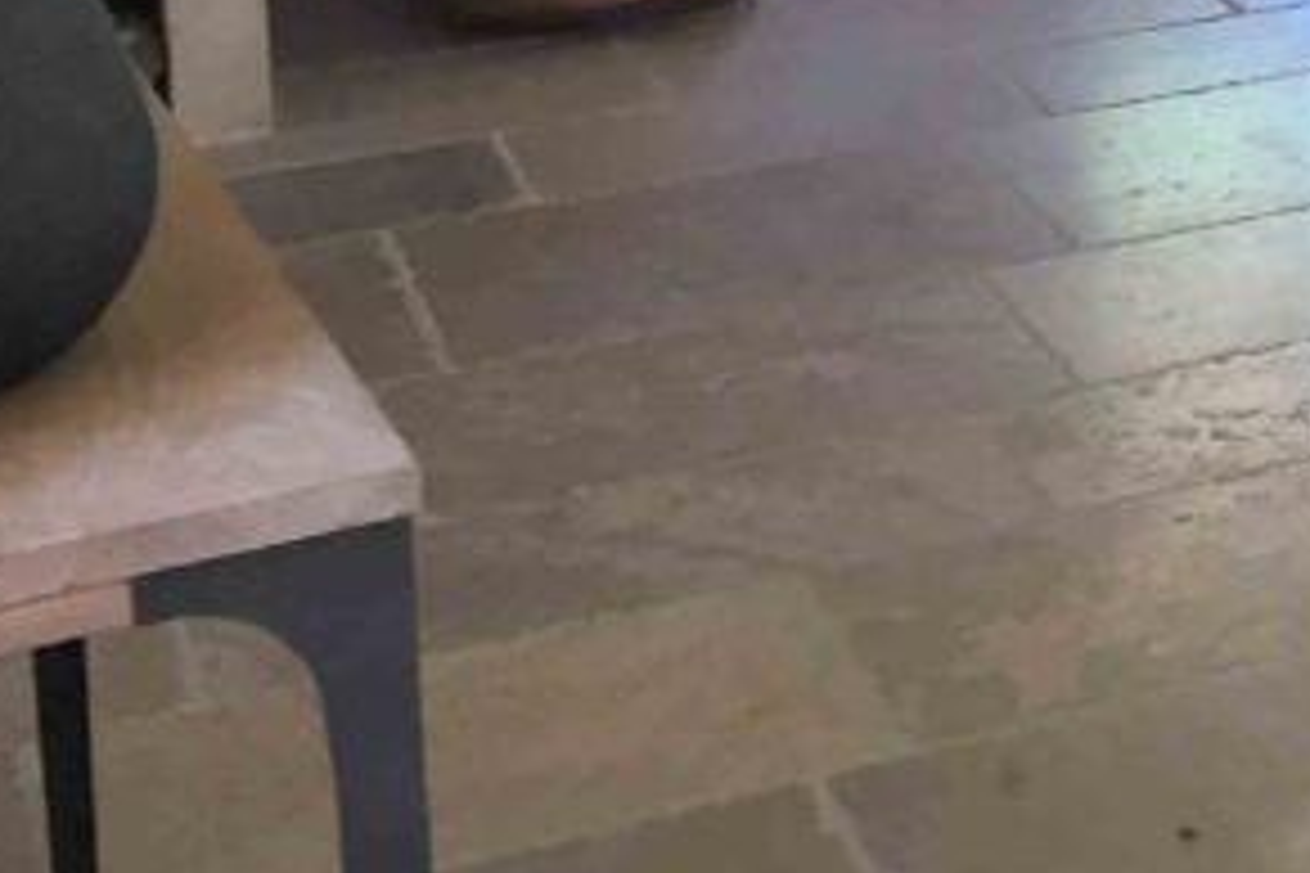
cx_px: 2273
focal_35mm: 106
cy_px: -634
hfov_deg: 16.5
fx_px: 3857
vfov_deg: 12.0
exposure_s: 1/33
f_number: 2.2
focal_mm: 4.15
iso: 100
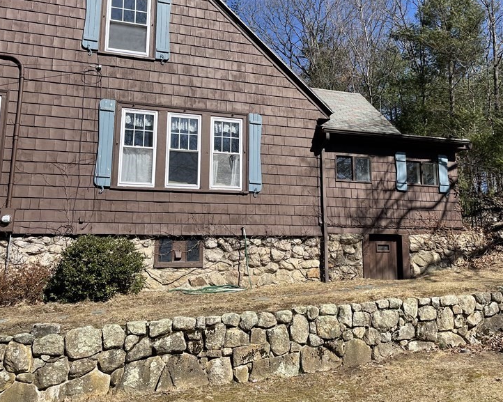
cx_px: 314
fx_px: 536
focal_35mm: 36
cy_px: 161
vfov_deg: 40.9
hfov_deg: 49.8
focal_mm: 5.1
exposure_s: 1/2660
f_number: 1.6
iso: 32
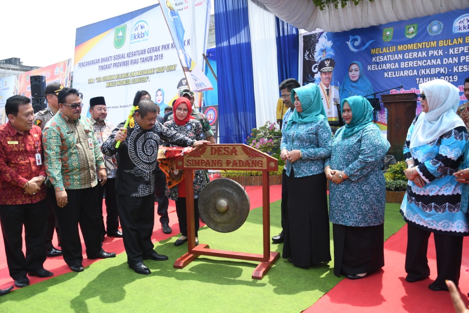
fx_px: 352
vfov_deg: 47.9
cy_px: 156
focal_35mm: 27
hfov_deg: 67.4
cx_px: 234
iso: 100
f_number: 4.5
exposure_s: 1/250
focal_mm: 18
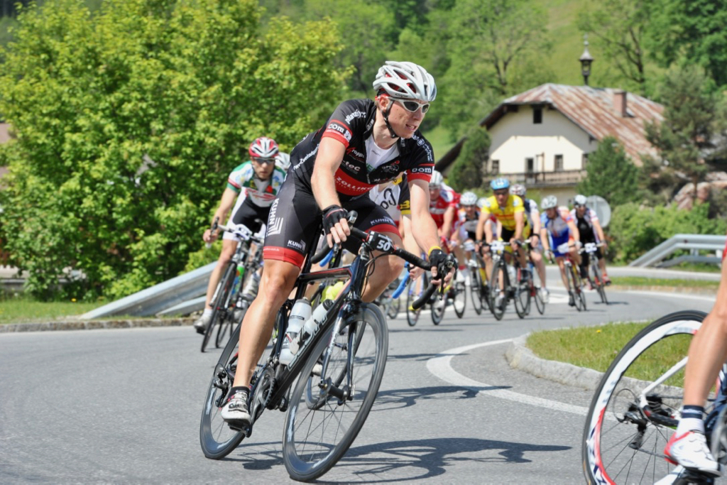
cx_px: 364
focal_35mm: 135
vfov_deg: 10.2
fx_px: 2726
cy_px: 242
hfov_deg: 15.2
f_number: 9
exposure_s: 1/400
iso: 320
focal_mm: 135
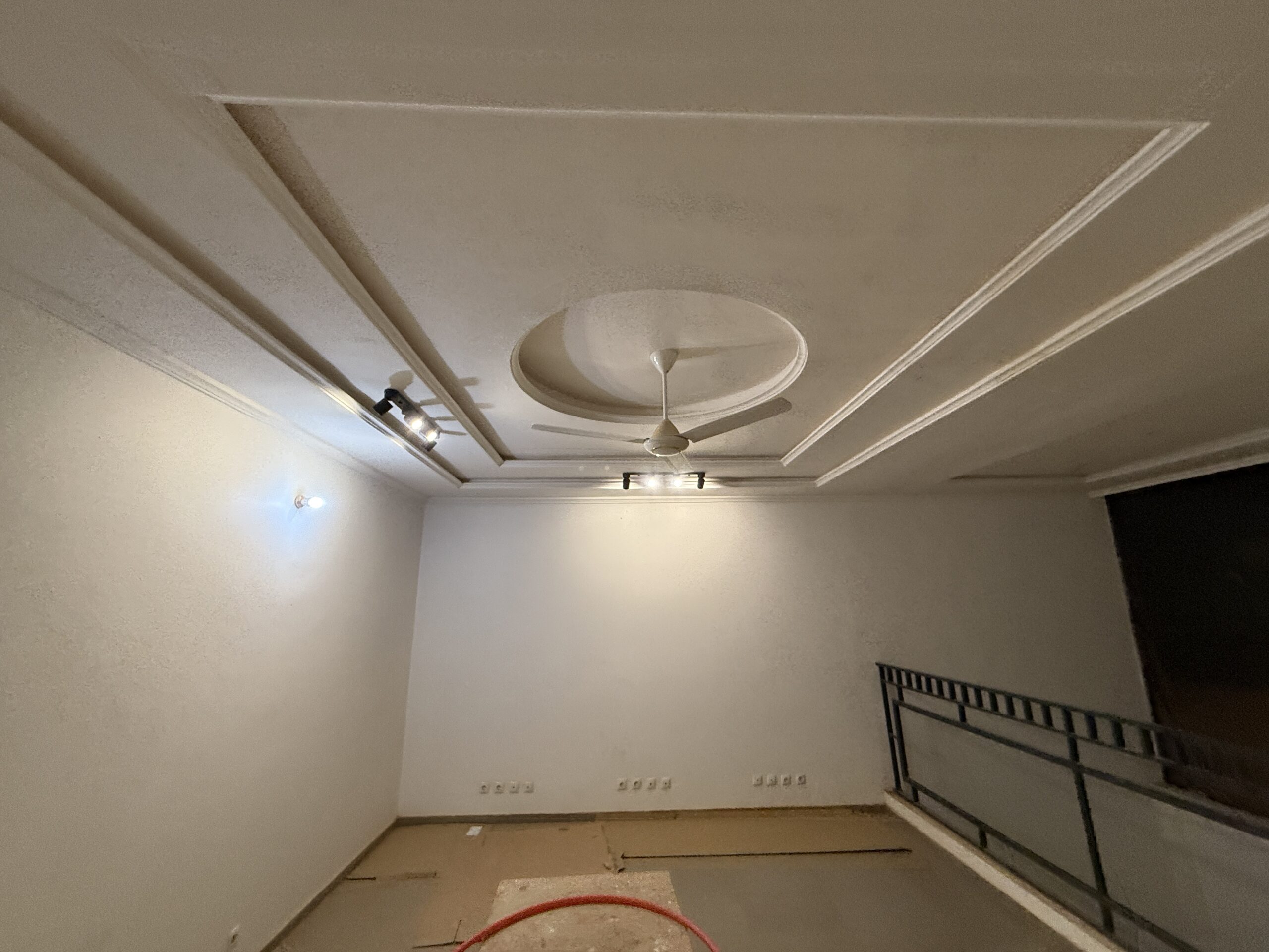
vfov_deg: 85.7
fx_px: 513
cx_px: 634
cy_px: 476
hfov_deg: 102.1
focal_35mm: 14
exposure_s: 1/100
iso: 400
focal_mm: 2.22
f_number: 2.2
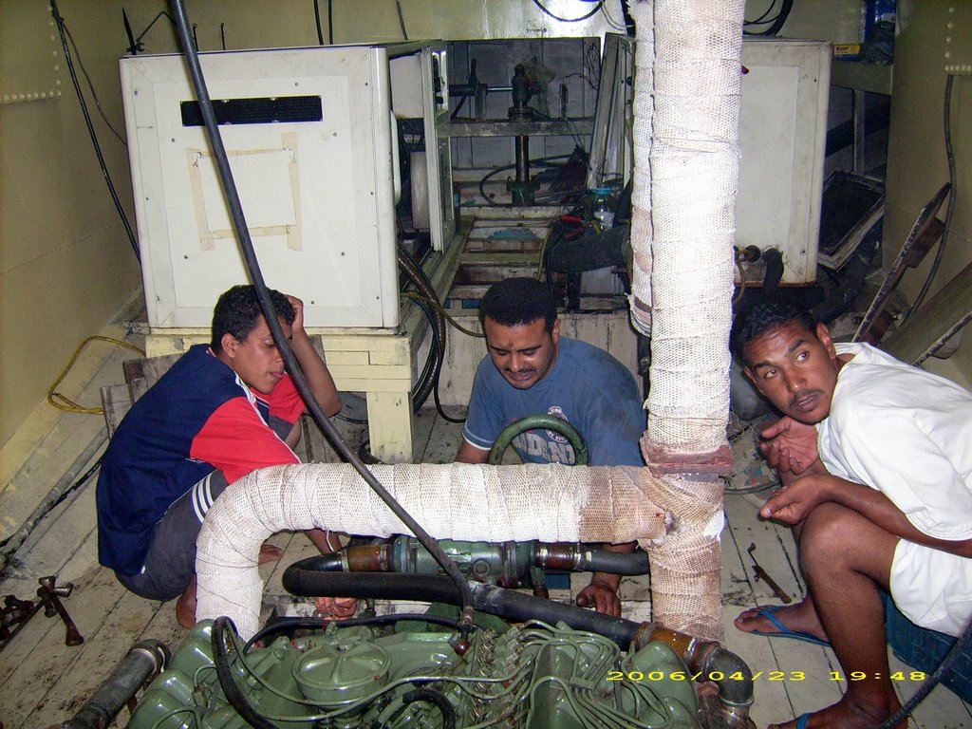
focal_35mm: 35
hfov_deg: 52.6
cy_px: 364
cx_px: 486
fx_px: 983
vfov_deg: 40.7
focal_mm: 5.95
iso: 100
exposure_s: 1/60
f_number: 2.8
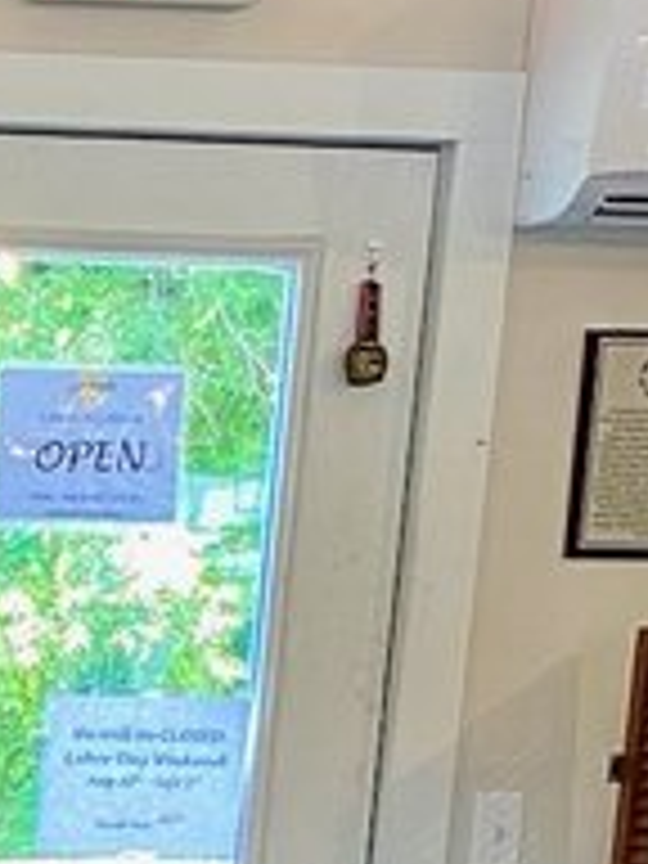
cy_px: 1474
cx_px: -1028
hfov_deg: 8.6
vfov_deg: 12.0
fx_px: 3844
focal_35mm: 154
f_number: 1.8
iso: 80
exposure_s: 1/60
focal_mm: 4.25
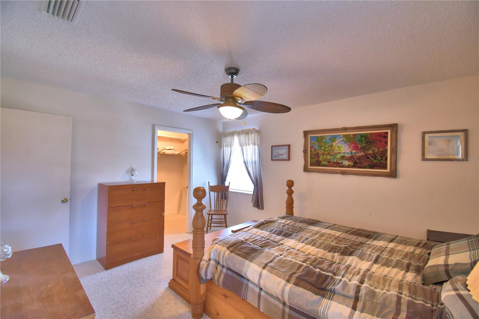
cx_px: 240
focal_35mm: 15
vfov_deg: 77.3
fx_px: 200
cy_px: 160
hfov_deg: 100.4
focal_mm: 10
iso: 450
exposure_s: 1/30
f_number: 4.5
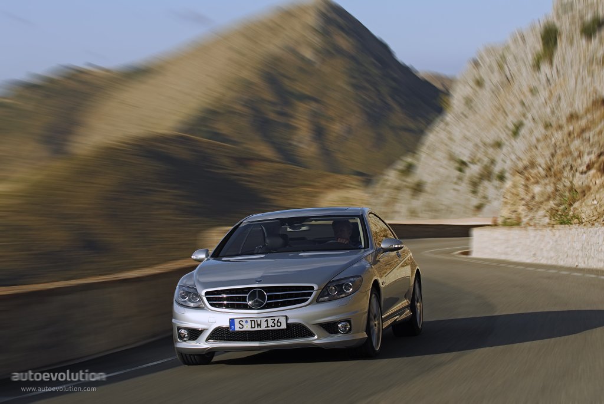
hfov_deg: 19.4
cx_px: 302
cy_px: 202
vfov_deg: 13.1
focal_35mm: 105
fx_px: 1763
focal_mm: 70
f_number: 4
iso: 100
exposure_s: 1/500
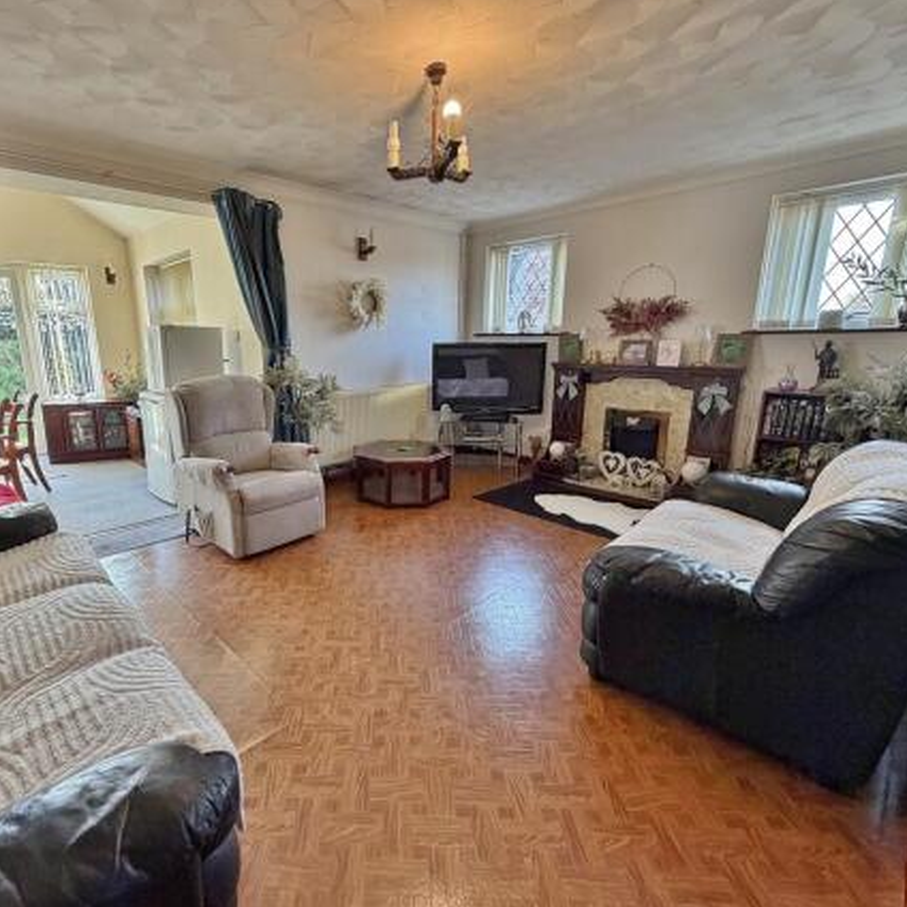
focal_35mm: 17
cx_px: 378
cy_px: 457
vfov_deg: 84.0
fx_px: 504
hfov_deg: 83.3
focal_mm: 2.22
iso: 320
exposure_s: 1/82
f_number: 2.2
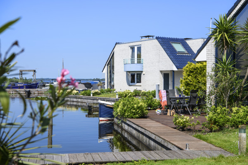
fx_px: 400
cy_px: 82
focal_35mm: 58
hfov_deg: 34.5
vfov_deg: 23.4
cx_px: 124
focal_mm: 58
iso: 64
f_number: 9
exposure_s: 1/160
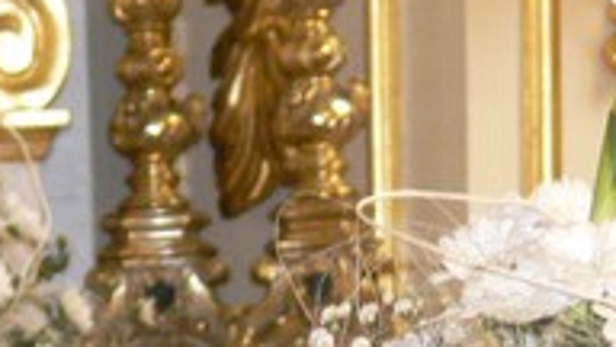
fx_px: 12740
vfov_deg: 1.6
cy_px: 569
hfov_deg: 2.8
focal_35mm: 780
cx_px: 366
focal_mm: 36.3
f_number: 3.6
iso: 250
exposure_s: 1/30
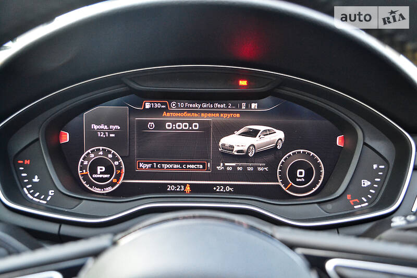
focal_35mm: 33
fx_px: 382
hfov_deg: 57.2
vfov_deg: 40.0
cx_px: 208
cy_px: 139
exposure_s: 1/15
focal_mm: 22
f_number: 3.8
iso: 1400
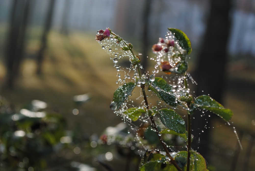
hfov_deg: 24.6
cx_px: 128
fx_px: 585
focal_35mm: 82
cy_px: 86
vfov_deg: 16.6
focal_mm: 55
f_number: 8
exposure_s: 1/125
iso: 100
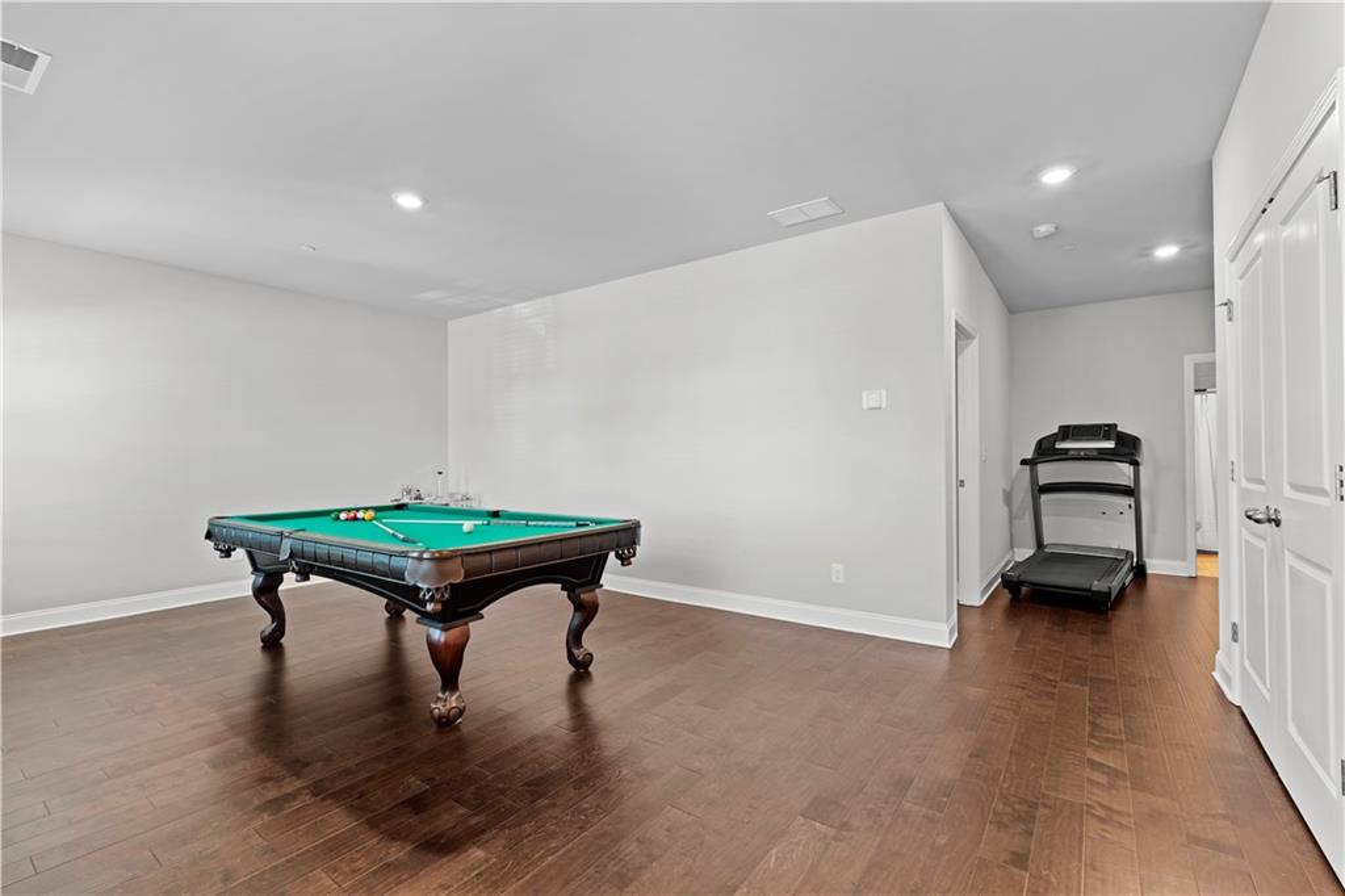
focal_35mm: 16
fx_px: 598
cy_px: 448
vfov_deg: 73.7
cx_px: 672
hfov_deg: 96.8
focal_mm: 16
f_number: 8
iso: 100
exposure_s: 2.5
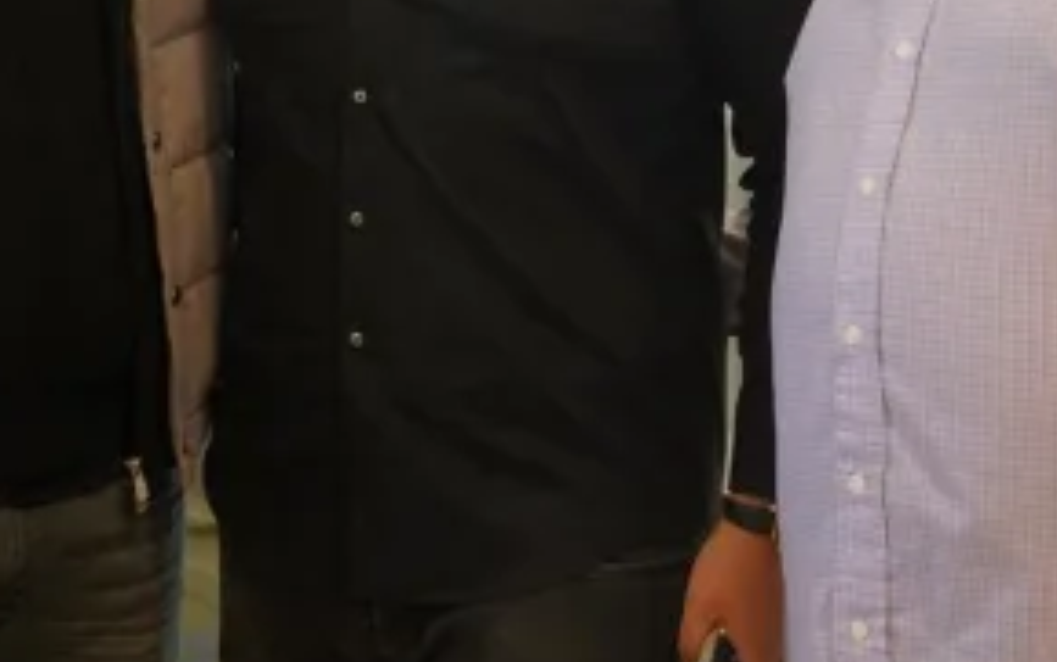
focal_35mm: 91
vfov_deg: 14.2
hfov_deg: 22.8
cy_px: 5
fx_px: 2623
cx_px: 538
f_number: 4
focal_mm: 34
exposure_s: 1/320
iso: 3200
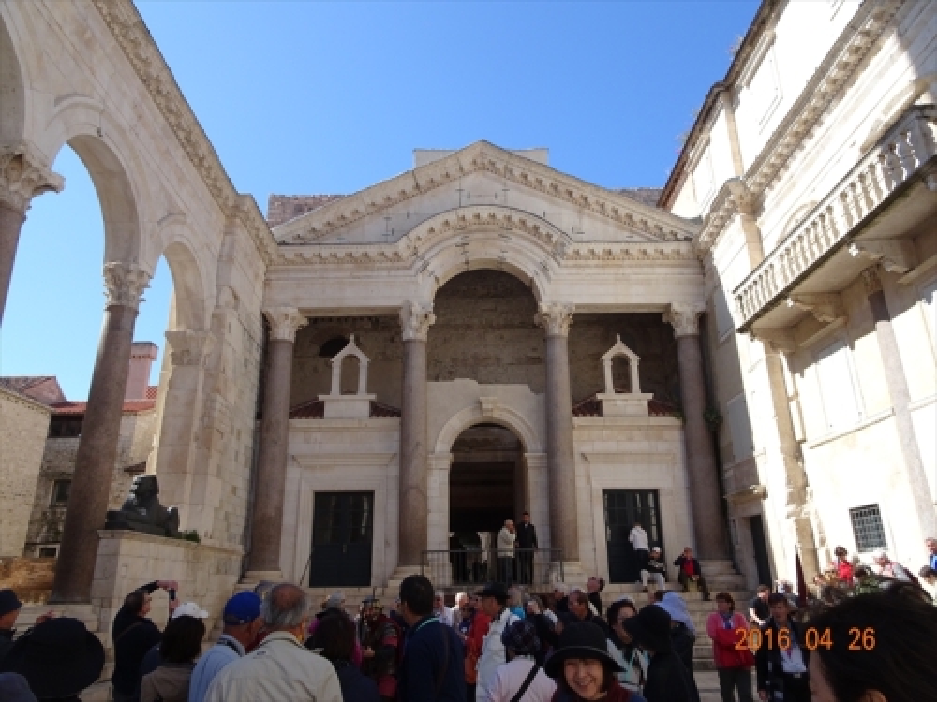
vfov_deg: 56.8
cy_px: 351
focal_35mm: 24
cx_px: 468
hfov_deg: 71.6
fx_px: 650
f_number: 3.5
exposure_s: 1/500
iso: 80
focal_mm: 4.1
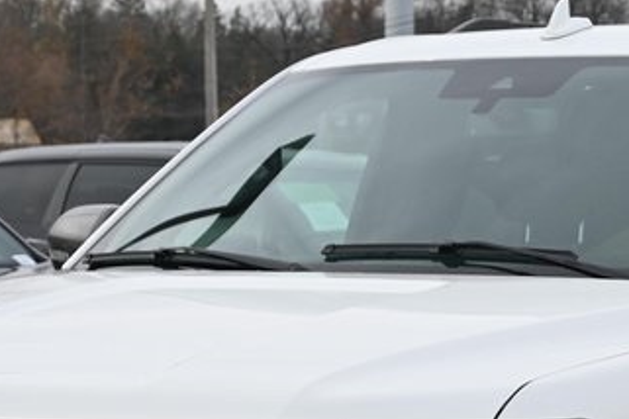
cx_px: 555
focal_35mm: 187
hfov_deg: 11.0
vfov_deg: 7.3
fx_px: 3260
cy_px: 571
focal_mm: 39
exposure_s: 1/250
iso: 125
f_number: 5.6
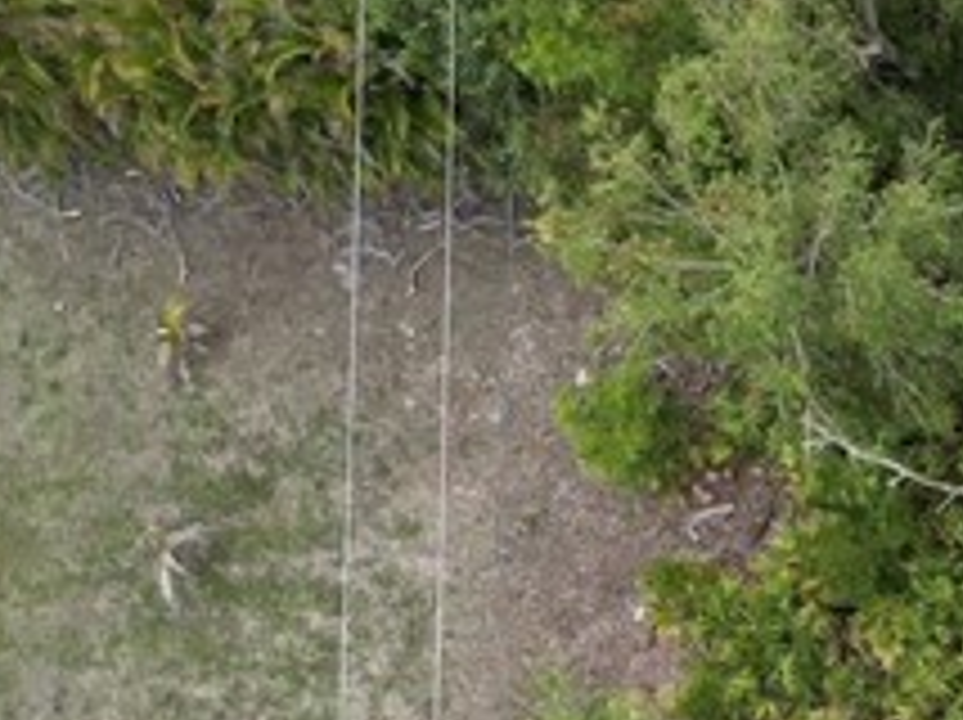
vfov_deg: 12.1
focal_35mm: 115
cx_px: 2097
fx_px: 3196
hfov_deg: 13.7
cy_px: 1174
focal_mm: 6.72
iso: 110
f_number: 1.7
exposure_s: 1/1000
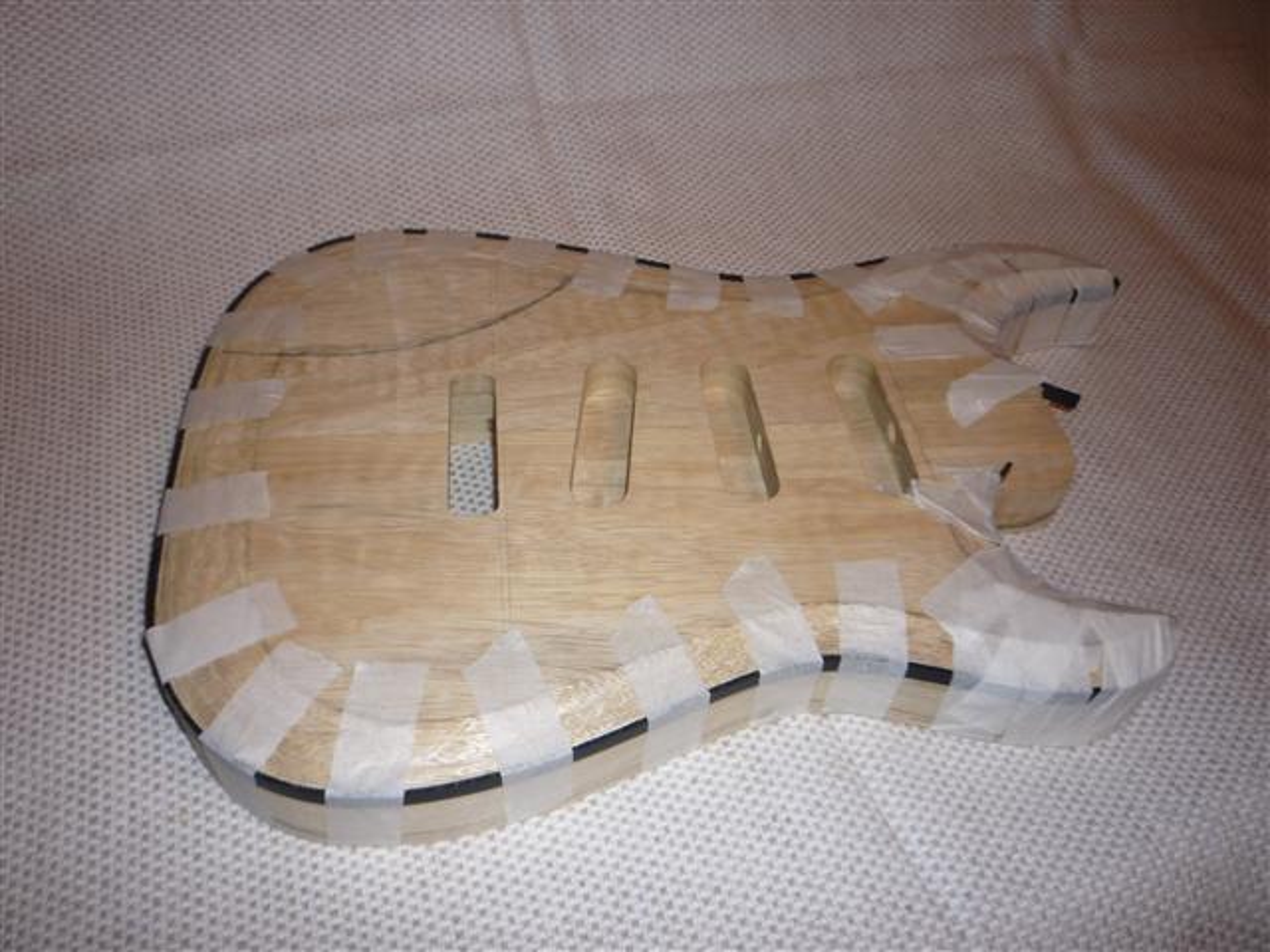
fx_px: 1101
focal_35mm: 30
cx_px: 635
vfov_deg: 46.8
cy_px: 476
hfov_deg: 60.0
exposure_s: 1/30
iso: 100
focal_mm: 5.2
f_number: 3.3
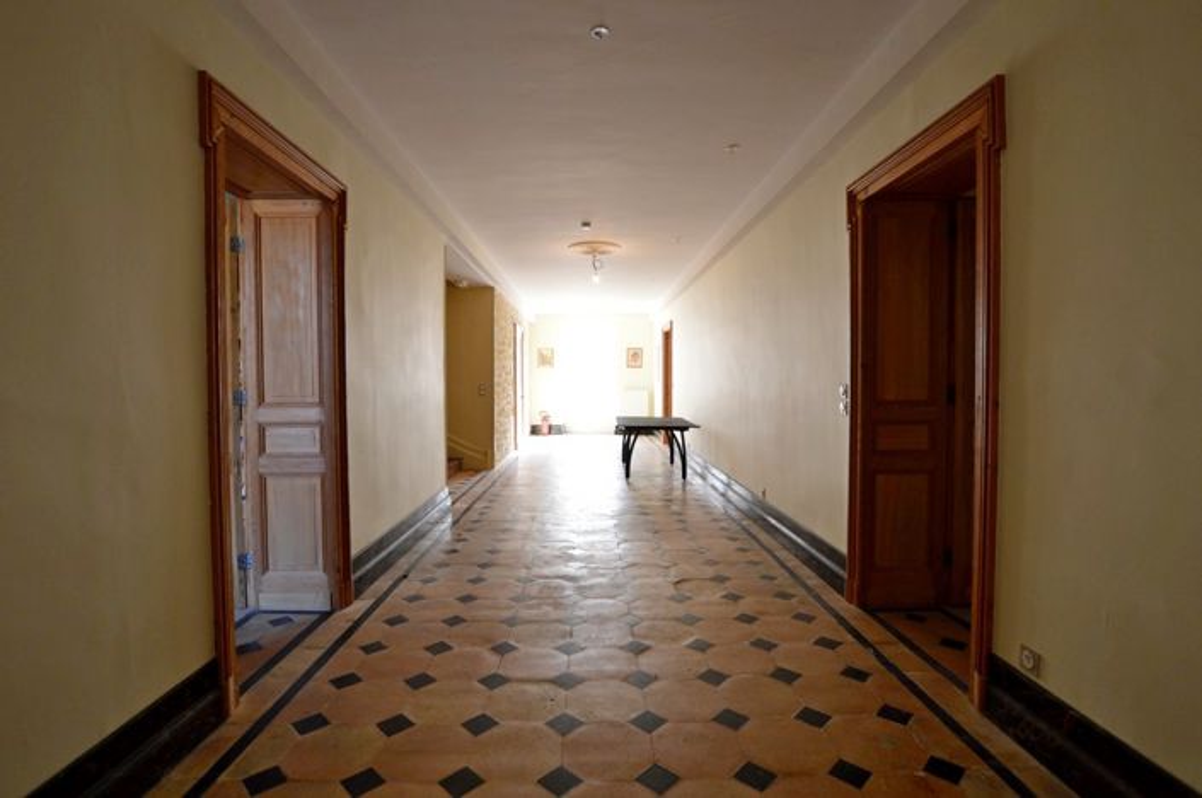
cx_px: 601
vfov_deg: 71.9
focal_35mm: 16
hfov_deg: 95.1
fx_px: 550
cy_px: 399
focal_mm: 11
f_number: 3.5
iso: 500
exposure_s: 1/60
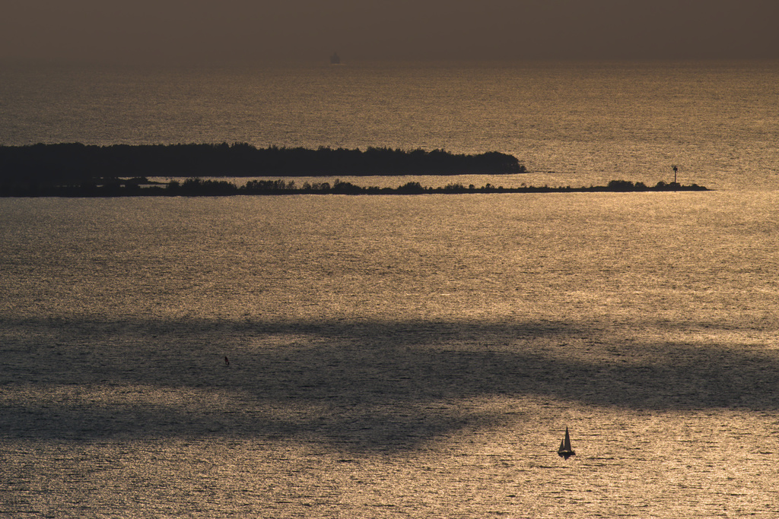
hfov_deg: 4.4
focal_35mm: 468
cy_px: 260
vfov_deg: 2.9
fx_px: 10128
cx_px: 390
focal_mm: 312.2
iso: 320
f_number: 11
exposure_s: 1/3800
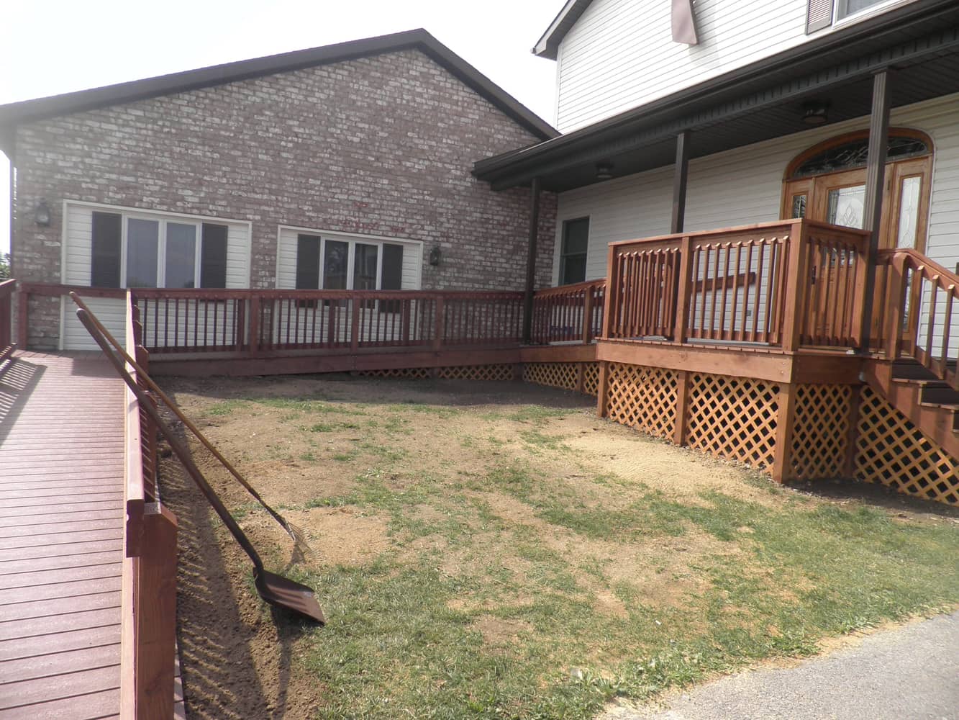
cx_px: 480
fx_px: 665
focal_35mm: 24
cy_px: 360
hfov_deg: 71.6
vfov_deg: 56.8
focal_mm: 4.3
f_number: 8.3
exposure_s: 1/80
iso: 64
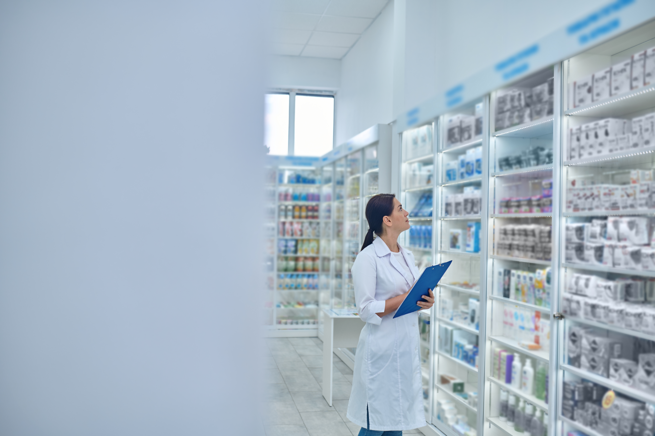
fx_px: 636
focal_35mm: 35
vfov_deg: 37.8
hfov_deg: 54.5
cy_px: 218
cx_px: 328
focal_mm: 35
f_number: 2.5
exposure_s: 1/160
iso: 160
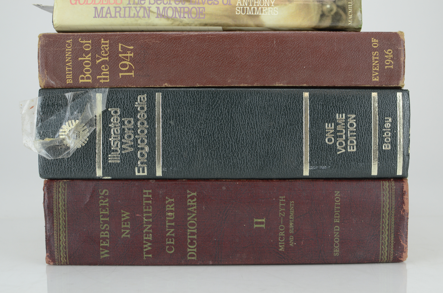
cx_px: 222
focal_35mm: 52
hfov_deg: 37.9
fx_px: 645
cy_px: 146
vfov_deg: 25.6
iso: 500
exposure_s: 1/125
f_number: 5.6
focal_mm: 35
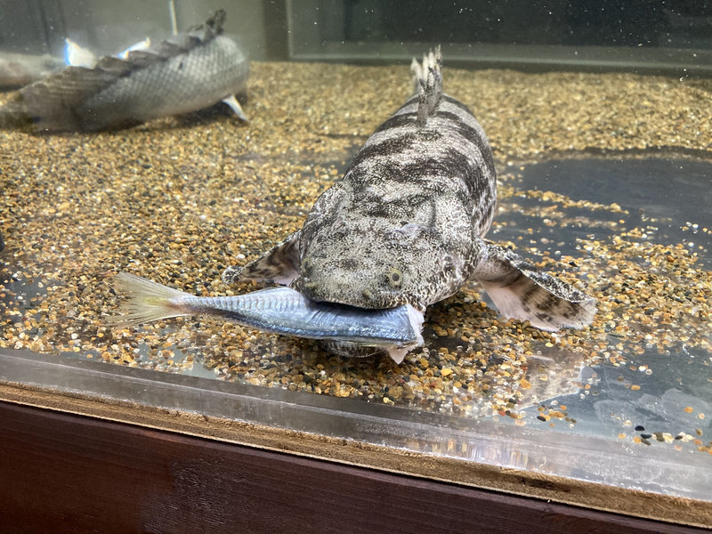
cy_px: 267
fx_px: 576
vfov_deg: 49.7
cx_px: 356
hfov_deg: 63.4
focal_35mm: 28
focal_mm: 3.99
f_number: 1.8
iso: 250
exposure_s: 1/50
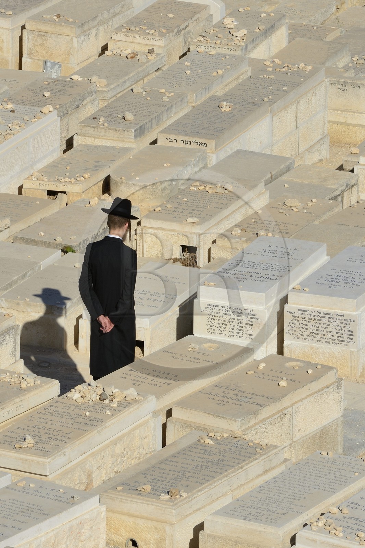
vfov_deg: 10.3
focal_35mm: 200
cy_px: 274
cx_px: 182
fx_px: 3043
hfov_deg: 6.9
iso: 200
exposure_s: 1/250
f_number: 18
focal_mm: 200
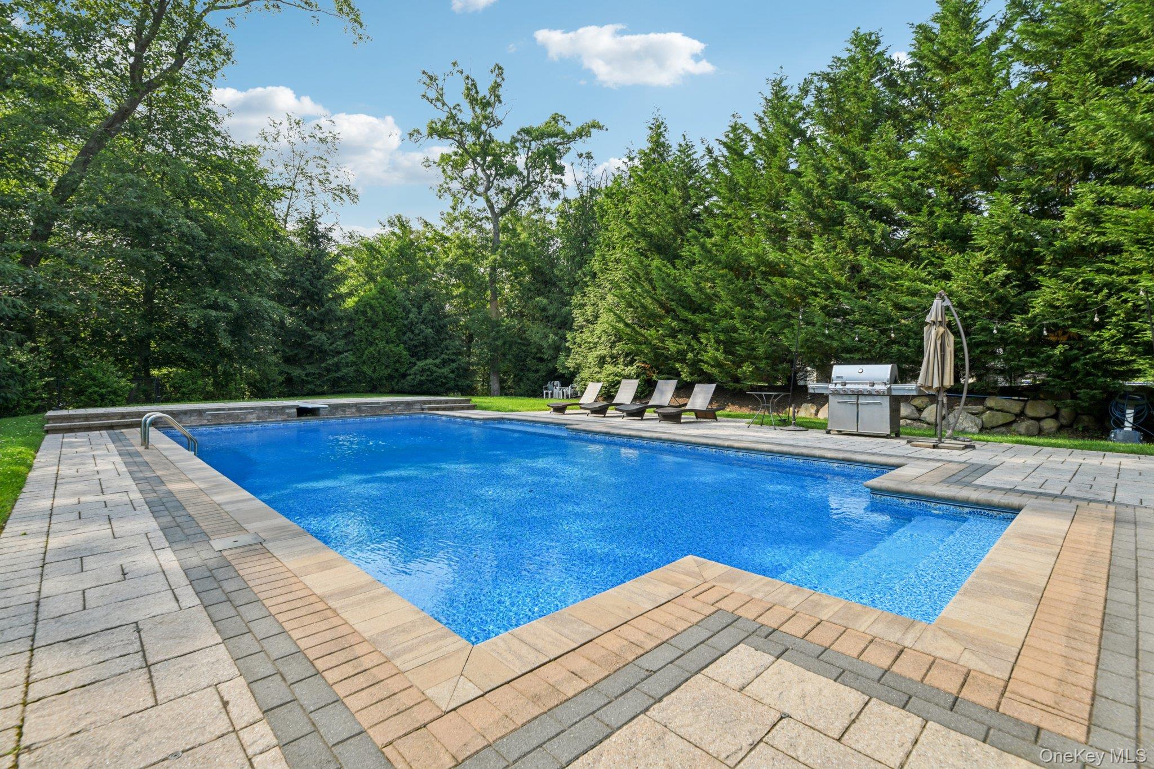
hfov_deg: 96.7
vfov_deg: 73.7
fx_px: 513
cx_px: 577
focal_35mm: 16
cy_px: 384
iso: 200
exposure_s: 1/250
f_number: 8
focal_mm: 16
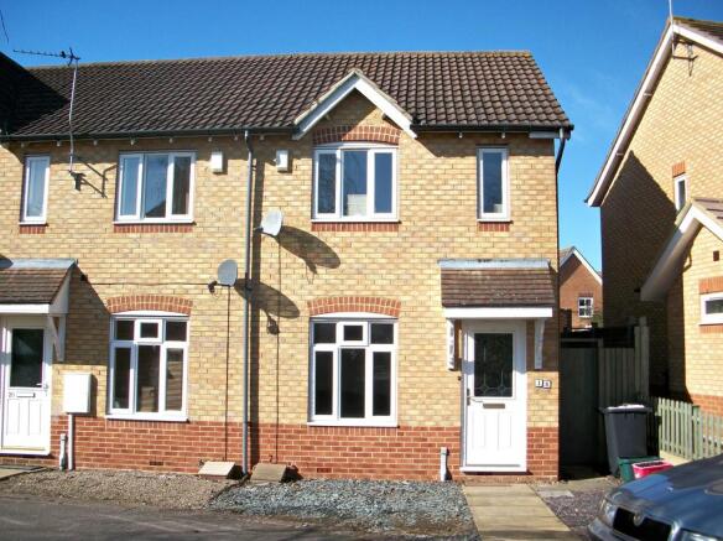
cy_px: 270
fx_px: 730
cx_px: 362
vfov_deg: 40.6
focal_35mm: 35
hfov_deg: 52.7
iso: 80
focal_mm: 6.3
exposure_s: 1/800
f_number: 3.1
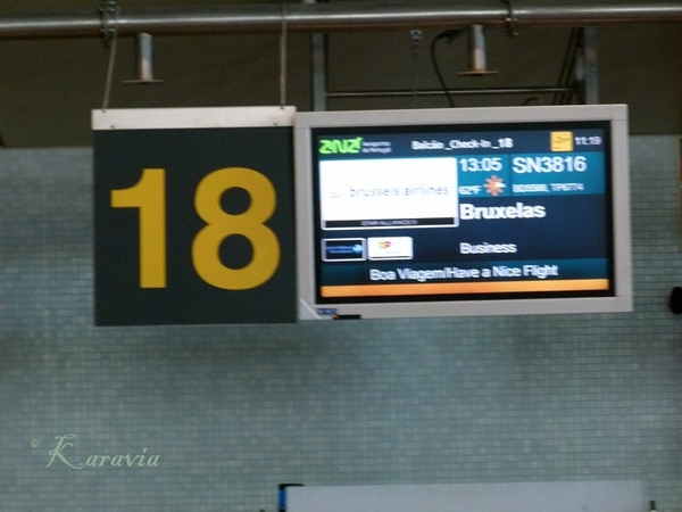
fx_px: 4965
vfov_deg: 5.9
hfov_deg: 7.9
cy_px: 256
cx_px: 341
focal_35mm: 252
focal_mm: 45.4
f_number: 4
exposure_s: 1/15
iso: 400
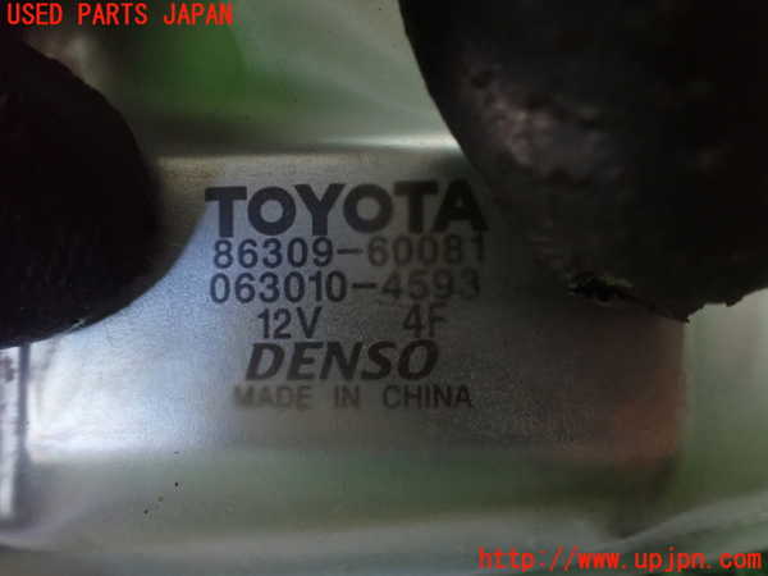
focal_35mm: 30
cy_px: 288
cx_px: 384
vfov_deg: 46.8
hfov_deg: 60.0
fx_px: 666
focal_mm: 5.4
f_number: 2.3
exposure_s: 1/30
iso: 1250
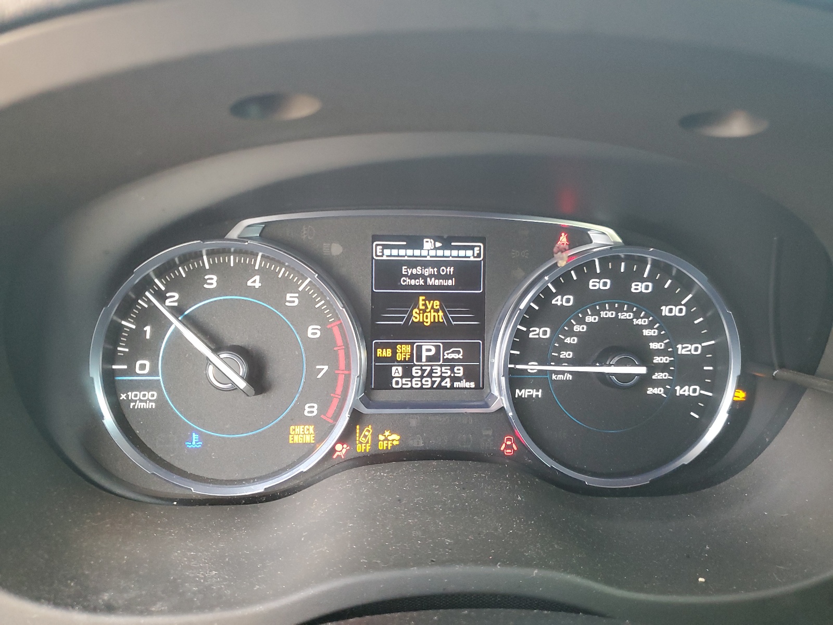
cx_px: 416
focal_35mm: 26
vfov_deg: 53.1
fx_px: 626
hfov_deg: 67.3
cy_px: 312
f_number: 1.5
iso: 189
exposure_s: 1/50
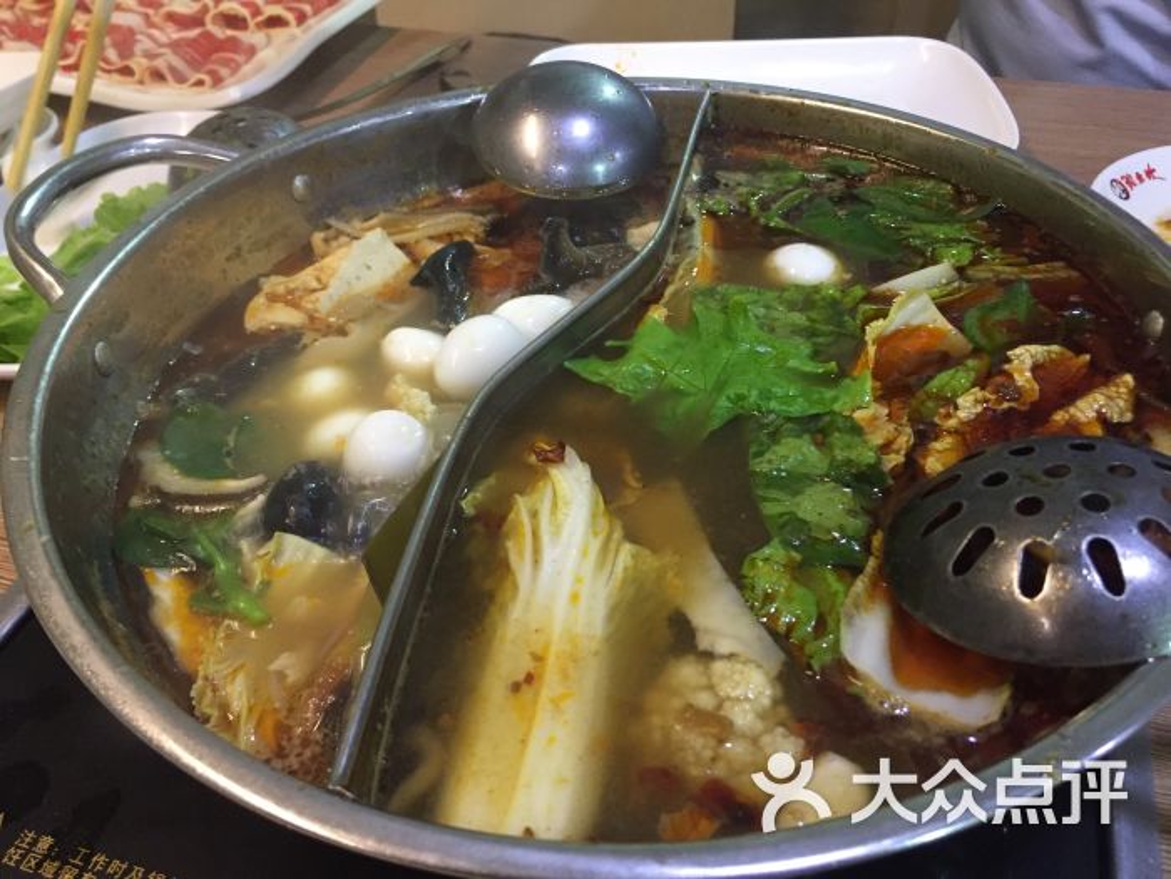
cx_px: 586
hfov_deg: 61.7
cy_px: 440
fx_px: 981
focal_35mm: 29
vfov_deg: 48.2
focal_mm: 4.15
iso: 250
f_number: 2.2
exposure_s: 1/20
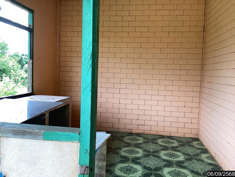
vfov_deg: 45.4
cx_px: 118
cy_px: 88
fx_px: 210
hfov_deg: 58.4
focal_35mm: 31
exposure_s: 1/120
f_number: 2.4
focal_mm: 3.3
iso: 32
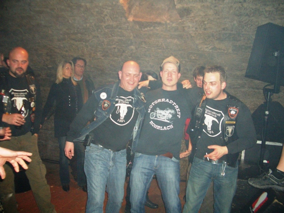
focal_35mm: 35
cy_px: 106
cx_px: 142
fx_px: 287
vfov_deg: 40.7
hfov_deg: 52.6
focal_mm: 5.8
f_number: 2.6
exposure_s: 1/60
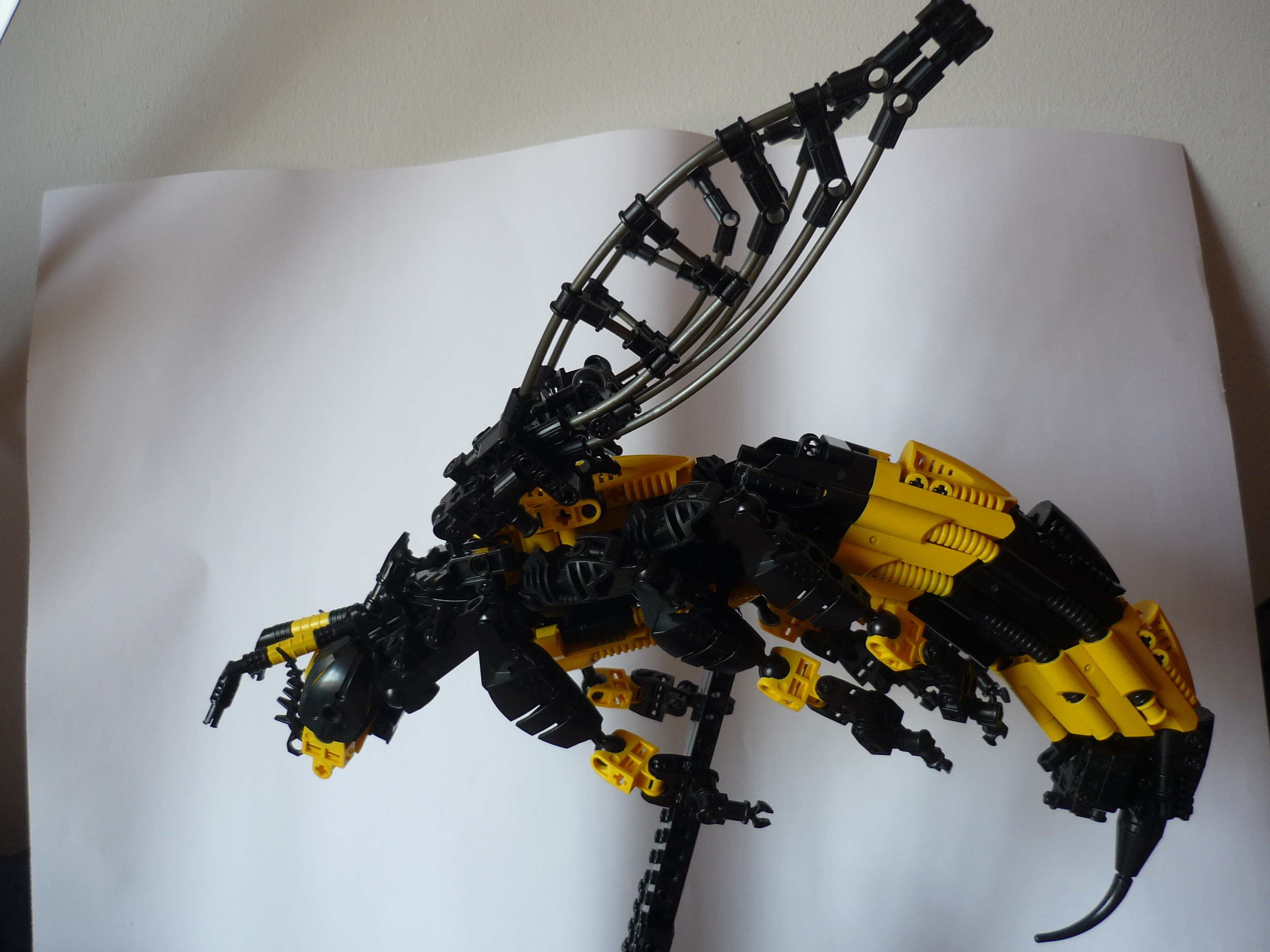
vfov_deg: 42.9
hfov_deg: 55.4
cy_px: 476
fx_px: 1211
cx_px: 635
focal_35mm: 33
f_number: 2.8
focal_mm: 5.5
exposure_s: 1/60
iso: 100
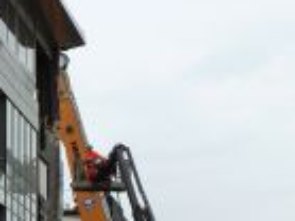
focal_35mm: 231
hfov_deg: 8.6
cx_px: 81
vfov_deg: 6.4
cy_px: 234
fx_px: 1967
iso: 125
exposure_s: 1/160
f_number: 4.1
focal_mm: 11
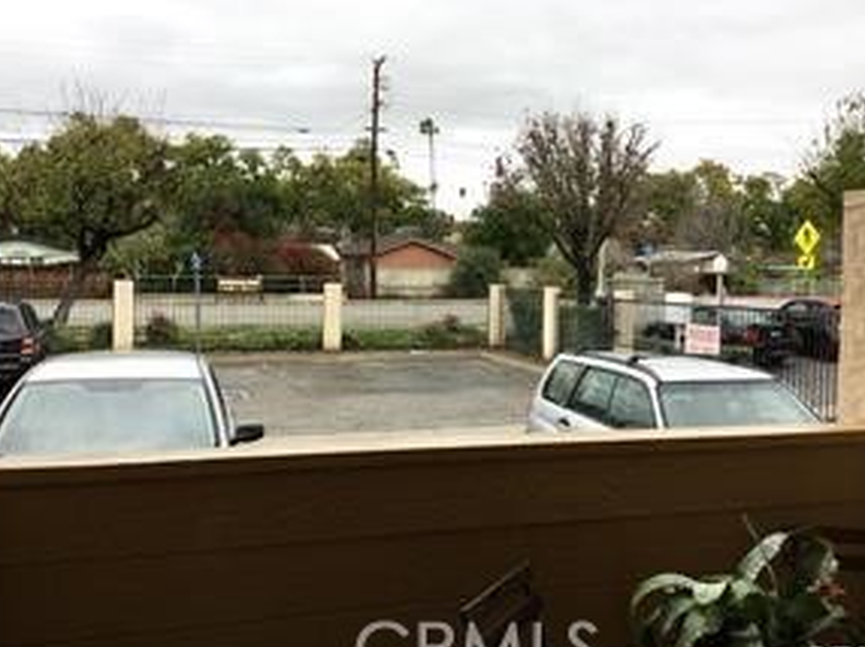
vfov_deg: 38.6
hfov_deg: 50.2
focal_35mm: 37
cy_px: 305
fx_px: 924
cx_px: 440
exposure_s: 1/120
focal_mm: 3.3
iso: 25
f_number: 2.4
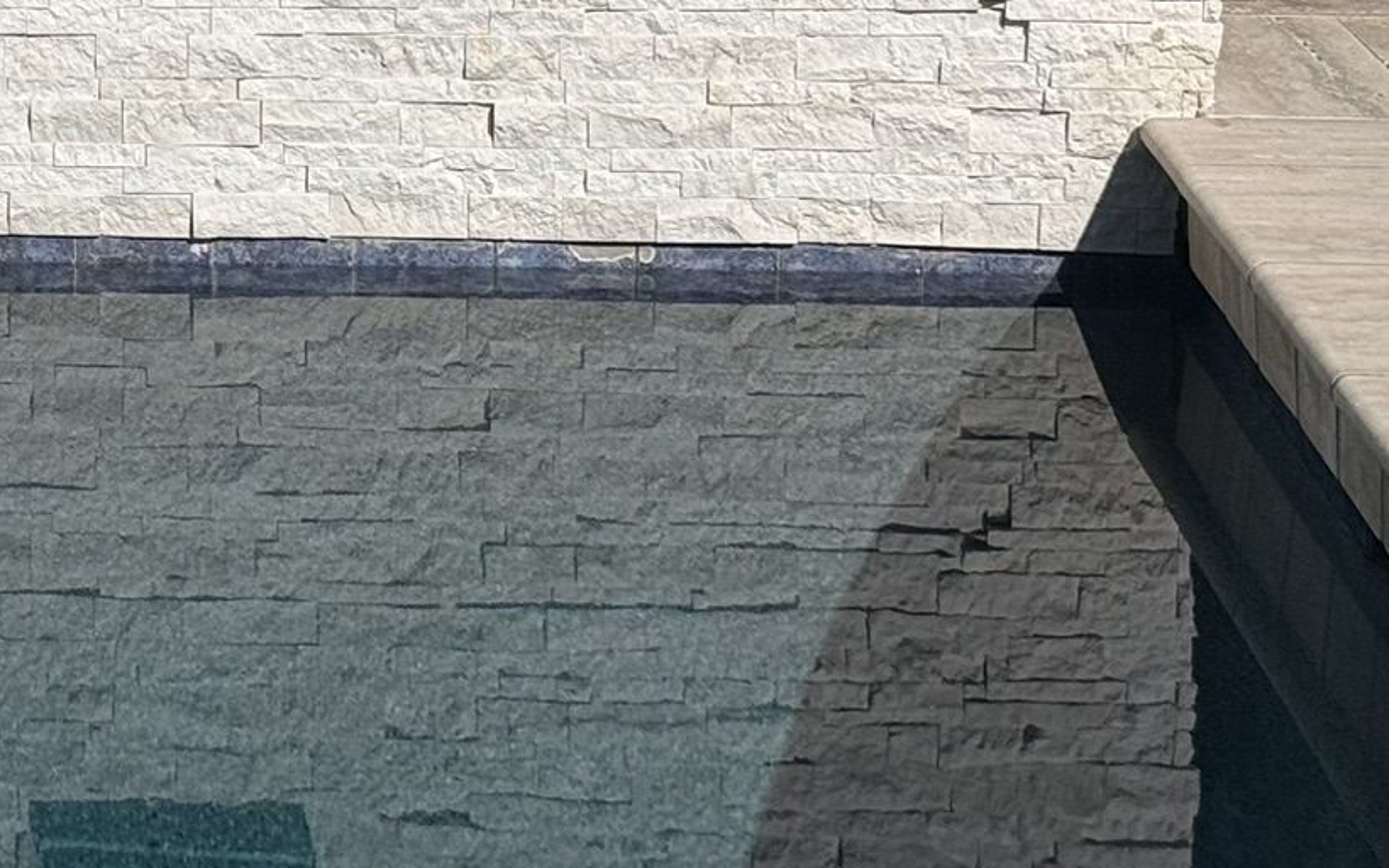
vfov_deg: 10.1
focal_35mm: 127
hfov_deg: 15.7
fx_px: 4809
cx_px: -344
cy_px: -244
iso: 50
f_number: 1.78
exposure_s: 1/13333
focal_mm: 6.76
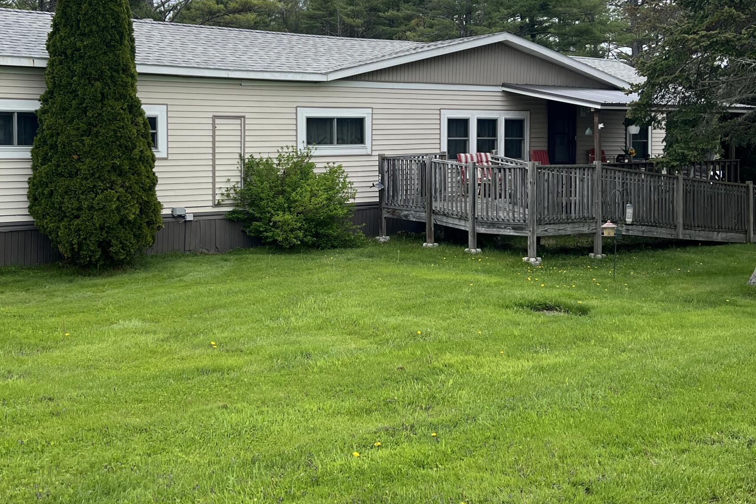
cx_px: 311
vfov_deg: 28.5
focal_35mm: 47
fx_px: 987
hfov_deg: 41.8
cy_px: 183
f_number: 1.5
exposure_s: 1/1808
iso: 50
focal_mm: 5.7
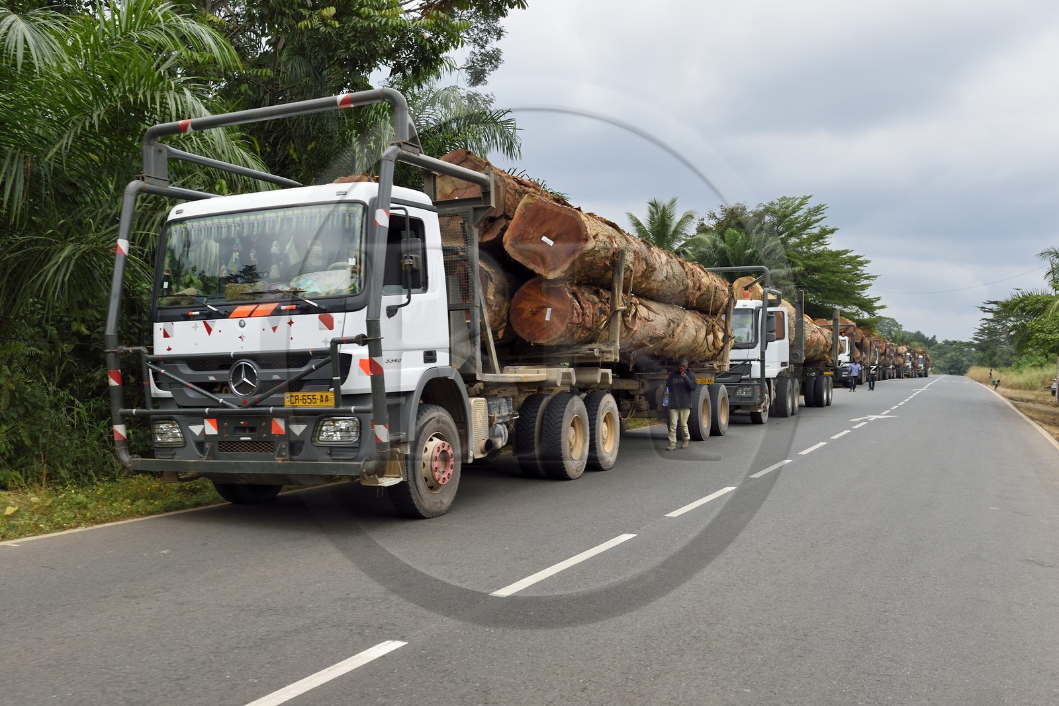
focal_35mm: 34
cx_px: 530
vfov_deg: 38.9
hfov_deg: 55.8
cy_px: 353
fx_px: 1000
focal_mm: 34
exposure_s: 1/1250
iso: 800
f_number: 6.3
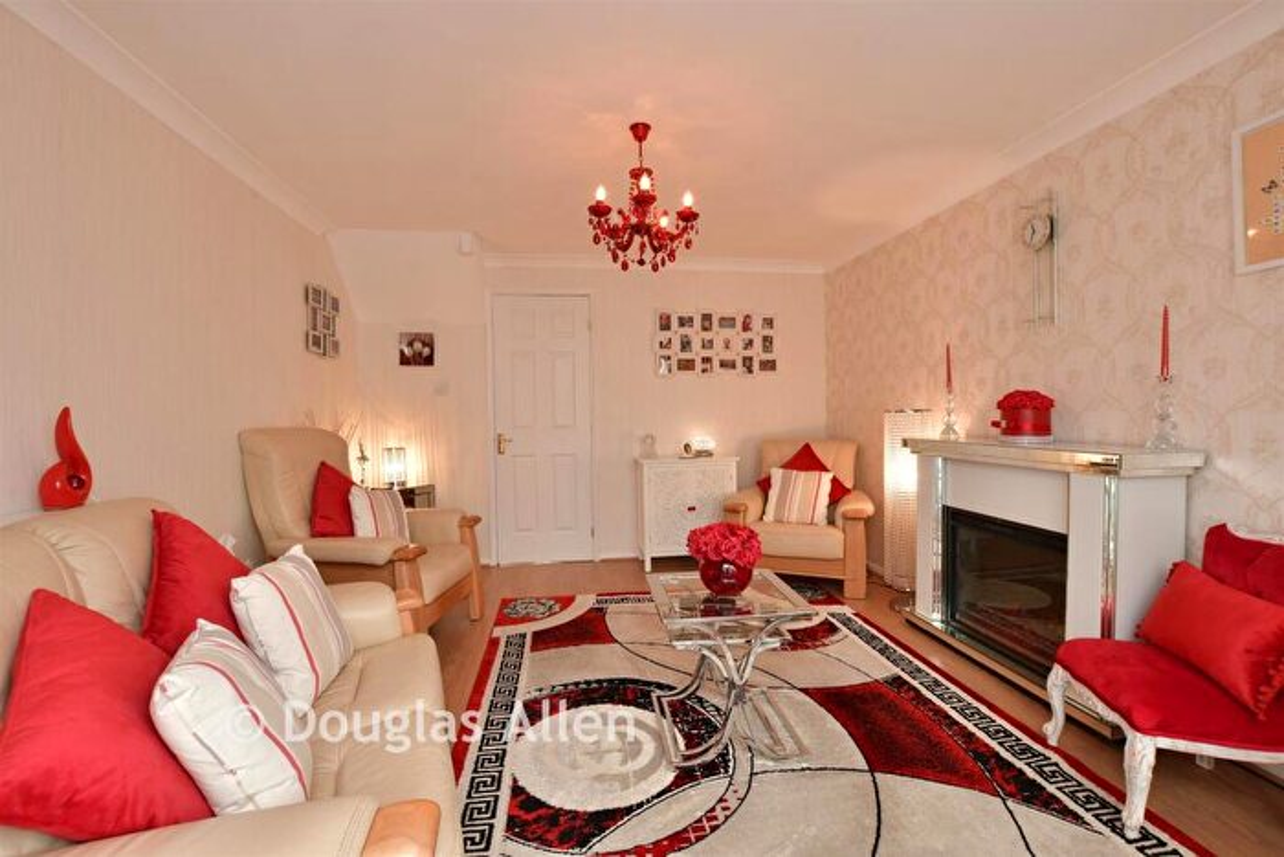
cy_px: 428
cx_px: 642
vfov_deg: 77.4
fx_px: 535
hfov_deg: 100.4
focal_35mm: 15
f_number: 8
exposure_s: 1/1.3
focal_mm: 10
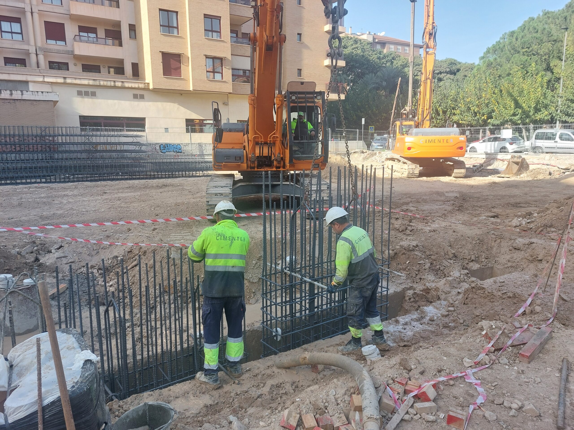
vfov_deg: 54.9
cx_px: 287
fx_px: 415
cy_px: 215
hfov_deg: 69.4
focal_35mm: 25
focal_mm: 5.23
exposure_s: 1/225
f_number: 1.8
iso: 25
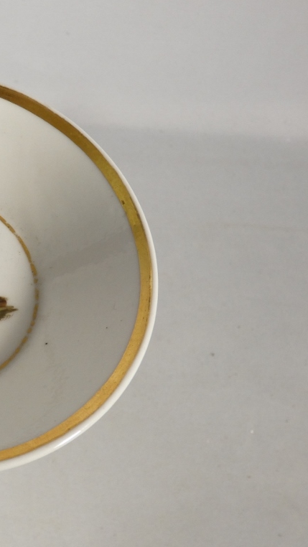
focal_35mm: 60
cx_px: -48
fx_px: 871
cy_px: 274
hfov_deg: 19.1
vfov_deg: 34.9
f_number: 3.6
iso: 250
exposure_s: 1/80
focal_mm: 7.3
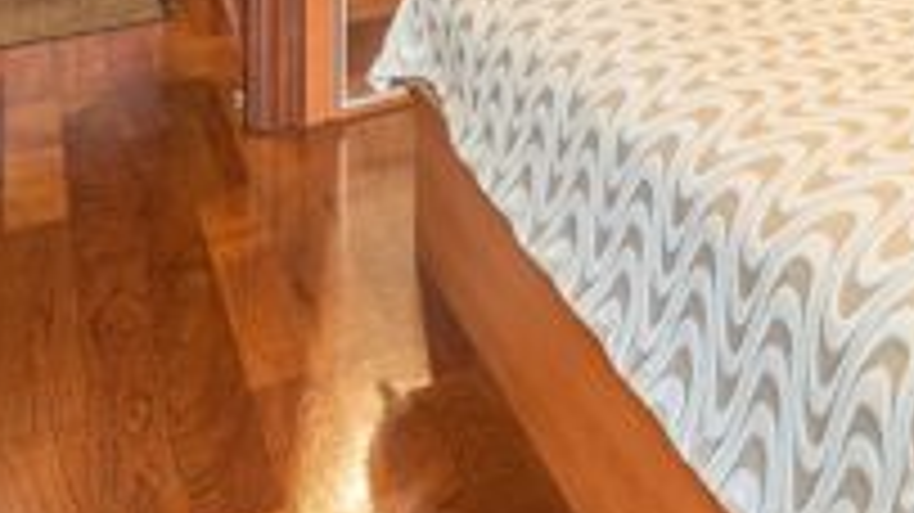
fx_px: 1236
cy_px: -418
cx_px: 1200
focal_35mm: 51
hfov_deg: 31.1
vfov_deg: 18.3
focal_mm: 14
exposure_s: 1/2
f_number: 5
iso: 64
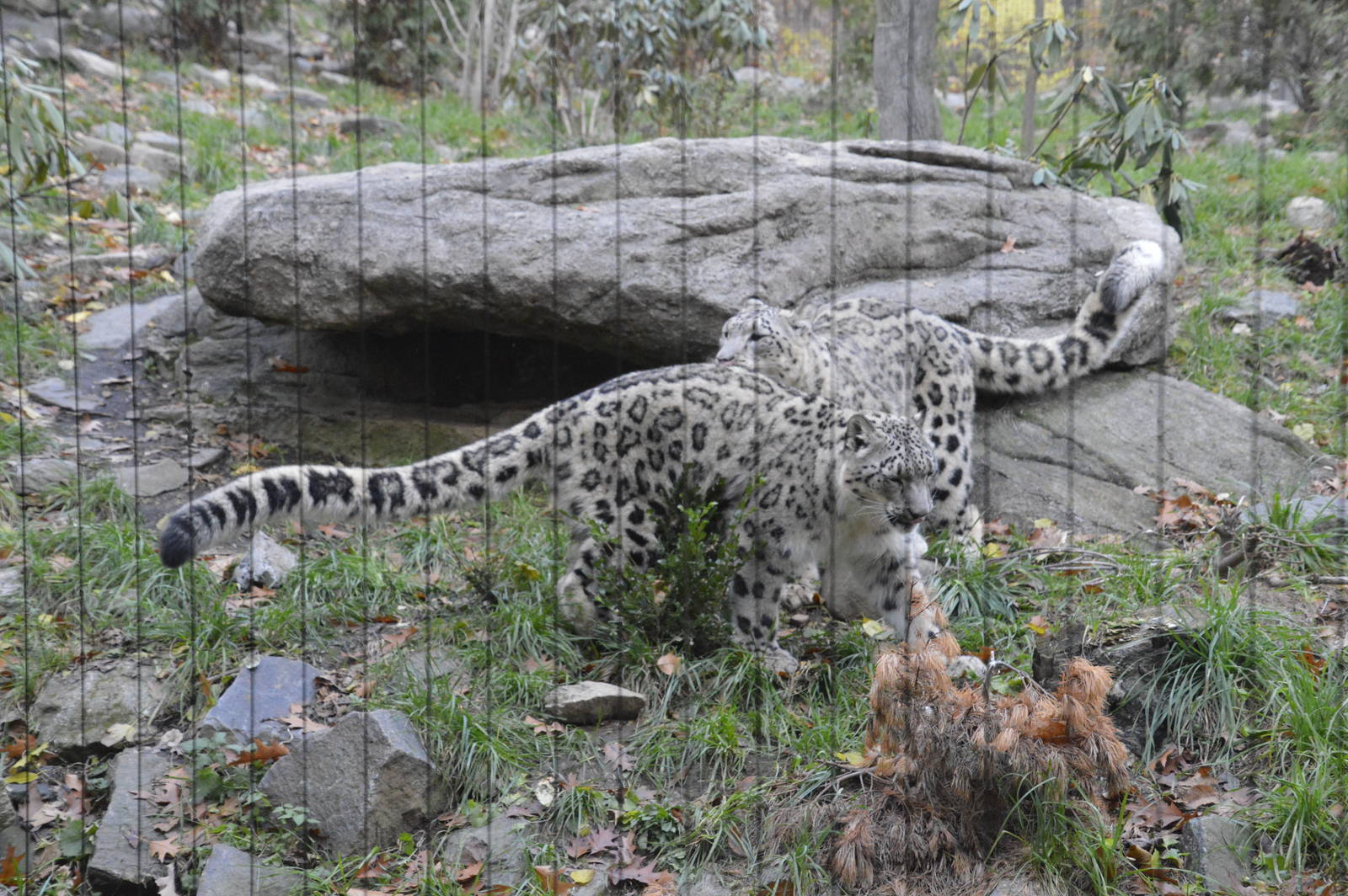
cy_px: 448
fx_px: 1964
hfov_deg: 37.9
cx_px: 674
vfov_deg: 25.7
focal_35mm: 52
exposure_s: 1/320
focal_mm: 35
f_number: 4.5
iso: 3200
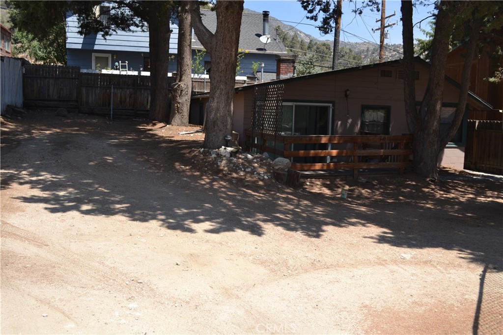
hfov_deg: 57.2
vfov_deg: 40.0
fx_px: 461
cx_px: 252
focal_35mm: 33
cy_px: 168
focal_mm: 22
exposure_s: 1/200
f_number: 8
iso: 100
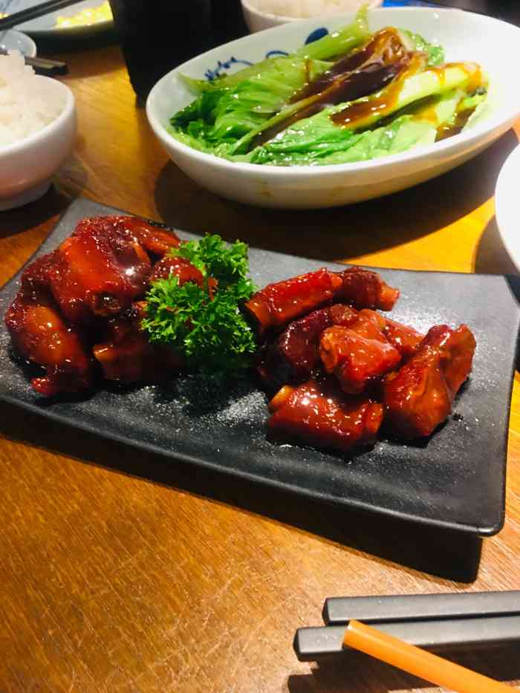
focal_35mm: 29
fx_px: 581
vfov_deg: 61.7
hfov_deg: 48.2
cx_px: 260
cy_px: 346
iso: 100
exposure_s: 1/8
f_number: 2.2
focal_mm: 4.15
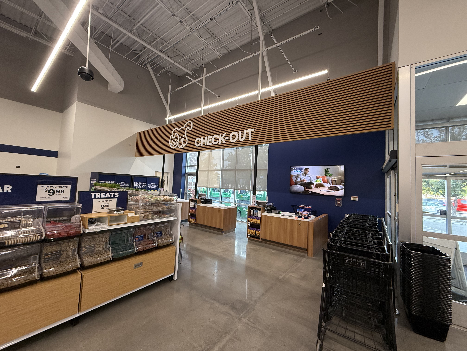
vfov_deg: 85.7
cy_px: 176
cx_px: 234
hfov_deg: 102.1
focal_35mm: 14
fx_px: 189
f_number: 2.2
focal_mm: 2.22
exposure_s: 1/99
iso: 160
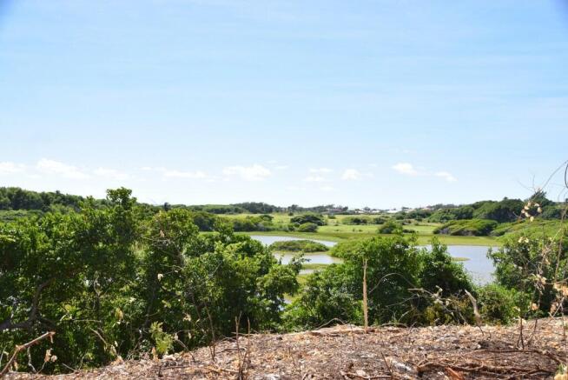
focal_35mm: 39
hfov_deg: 49.5
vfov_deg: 34.3
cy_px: 190
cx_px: 284
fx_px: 616
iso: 100
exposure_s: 1/200
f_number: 9
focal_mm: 26
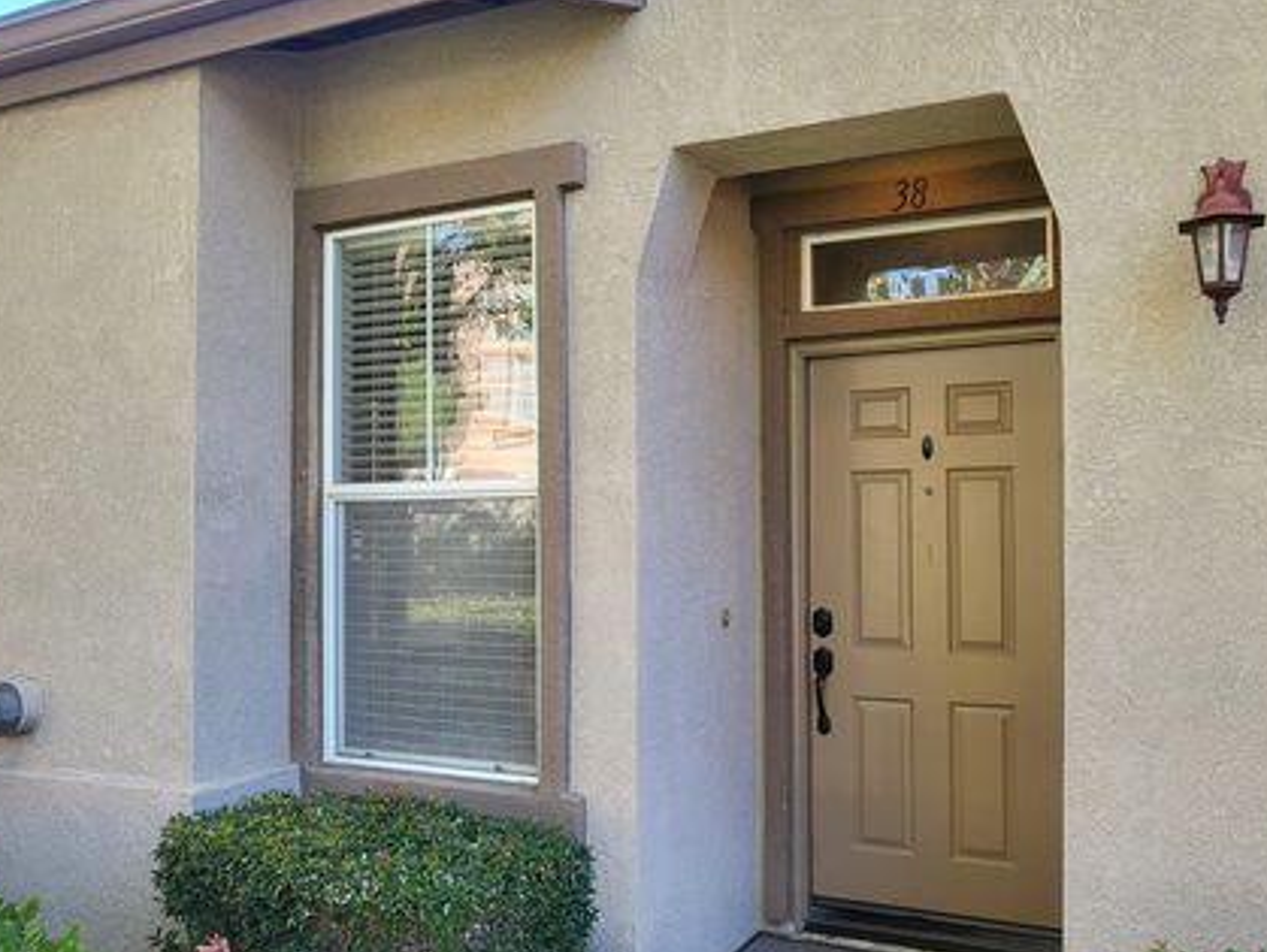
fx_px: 1136
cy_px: 530
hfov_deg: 58.1
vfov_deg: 45.4
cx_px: 711
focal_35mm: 31
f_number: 1.8
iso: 50
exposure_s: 1/156
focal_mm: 4.25
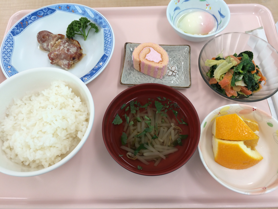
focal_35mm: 30
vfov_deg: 46.8
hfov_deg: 60.0
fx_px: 241
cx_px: 139
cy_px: 104
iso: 40
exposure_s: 1/60
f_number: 2.2
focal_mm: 4.12
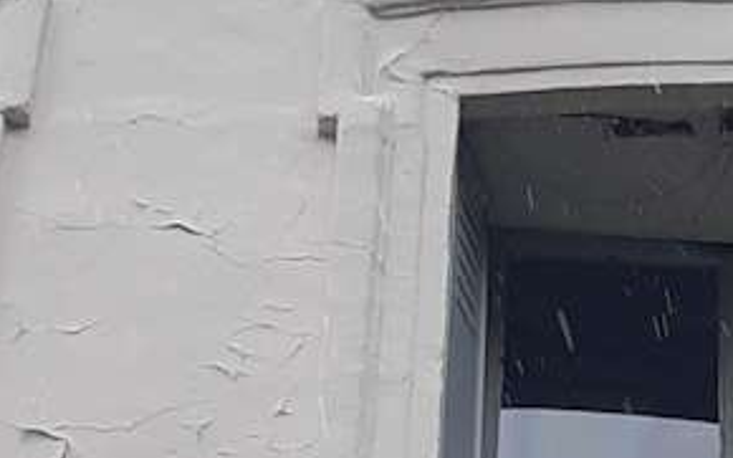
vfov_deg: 16.3
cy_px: 579
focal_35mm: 76
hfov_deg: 25.8
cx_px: 733
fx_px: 1518
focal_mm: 3.93
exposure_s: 1/329
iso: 40
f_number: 1.7
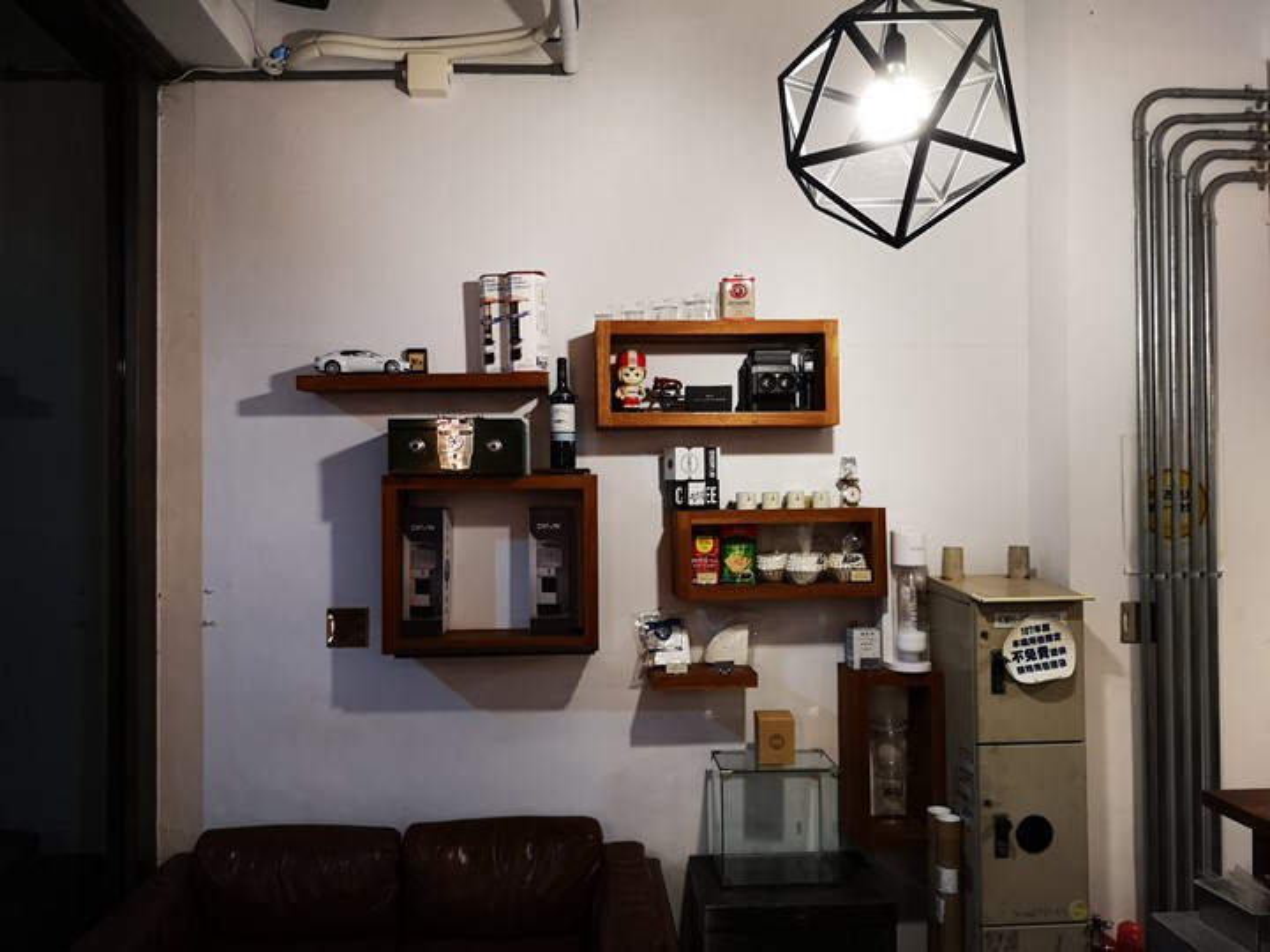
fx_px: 991
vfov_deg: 51.4
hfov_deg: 65.3
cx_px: 635
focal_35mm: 27
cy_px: 476
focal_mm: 3.95
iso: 500
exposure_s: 1/24
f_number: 1.8
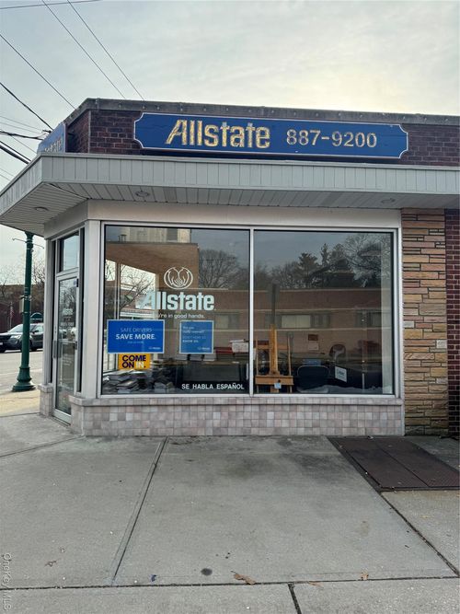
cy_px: 307
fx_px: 425
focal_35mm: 24
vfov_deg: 71.6
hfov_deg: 56.8
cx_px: 230
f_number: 1.78
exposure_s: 1/1395
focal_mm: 6.76
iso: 80
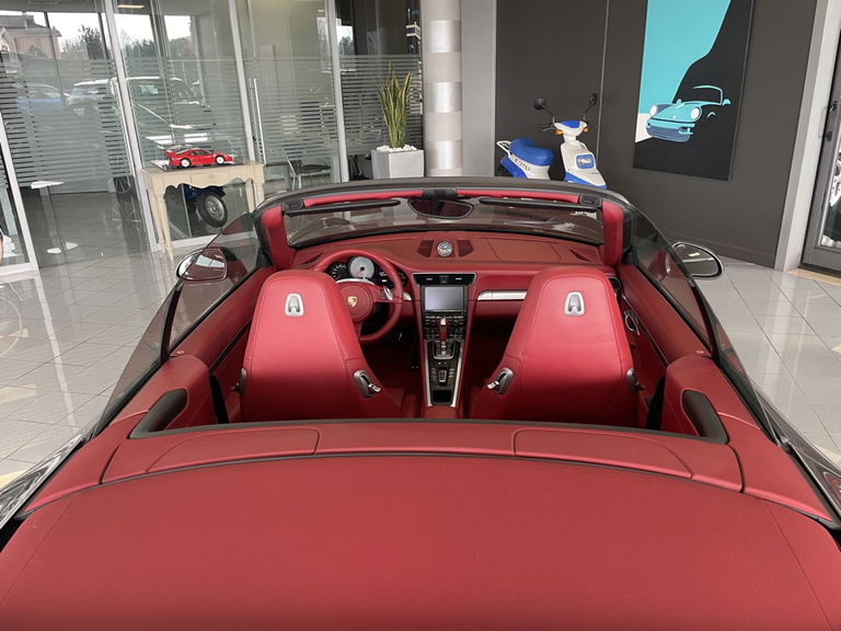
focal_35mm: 26
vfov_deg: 53.1
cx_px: 420
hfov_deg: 67.3
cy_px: 316
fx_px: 632
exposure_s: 1/50
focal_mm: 4.2
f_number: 1.6
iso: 80
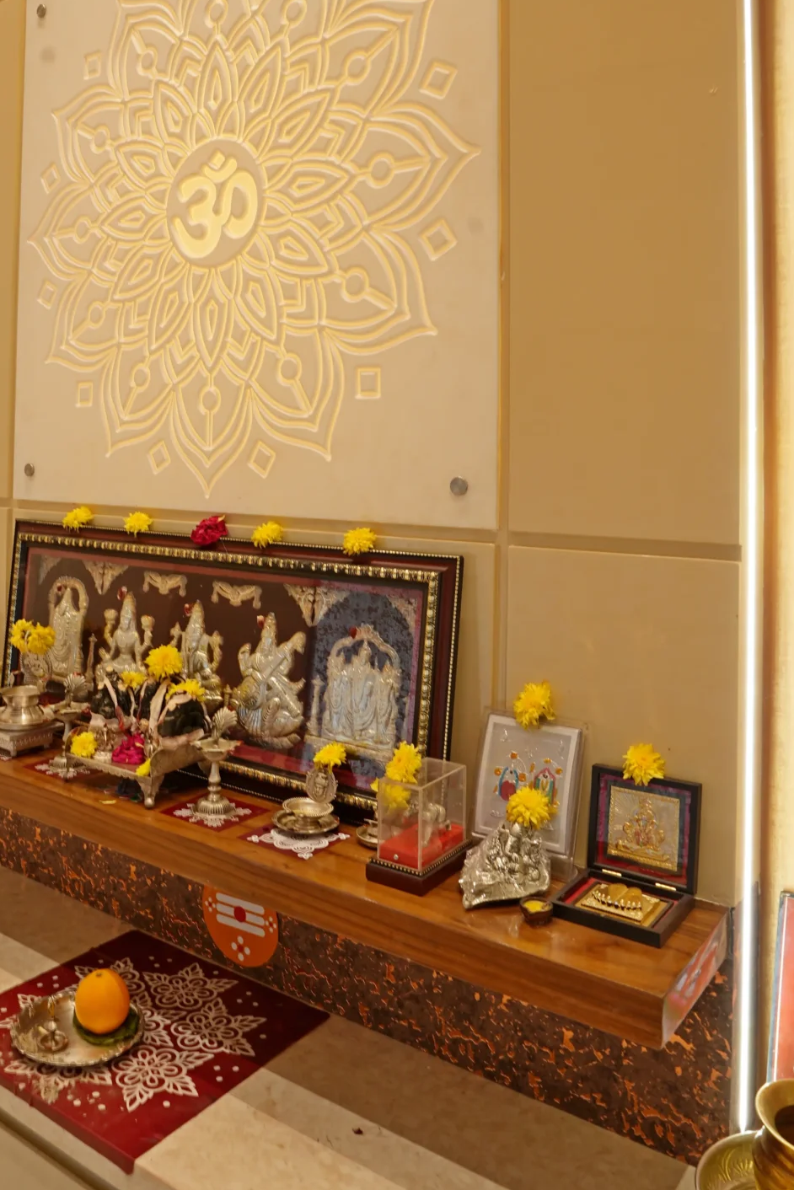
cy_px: 422
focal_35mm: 29
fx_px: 959
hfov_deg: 44.2
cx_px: 254
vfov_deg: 62.5
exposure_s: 1/1.43
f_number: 11
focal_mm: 16
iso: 100
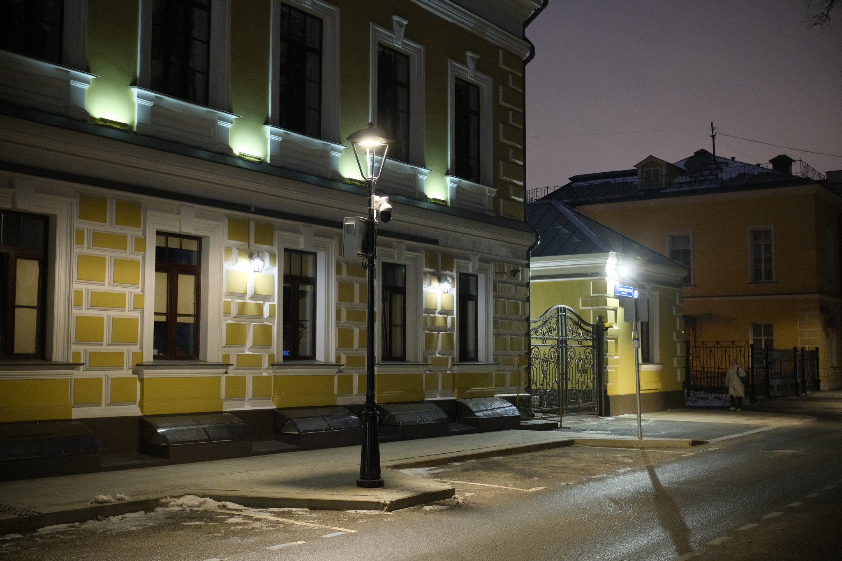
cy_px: 280
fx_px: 959
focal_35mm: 41
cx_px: 421
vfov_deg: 32.6
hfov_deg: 47.4
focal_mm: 27
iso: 3200
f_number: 4
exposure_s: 1/25
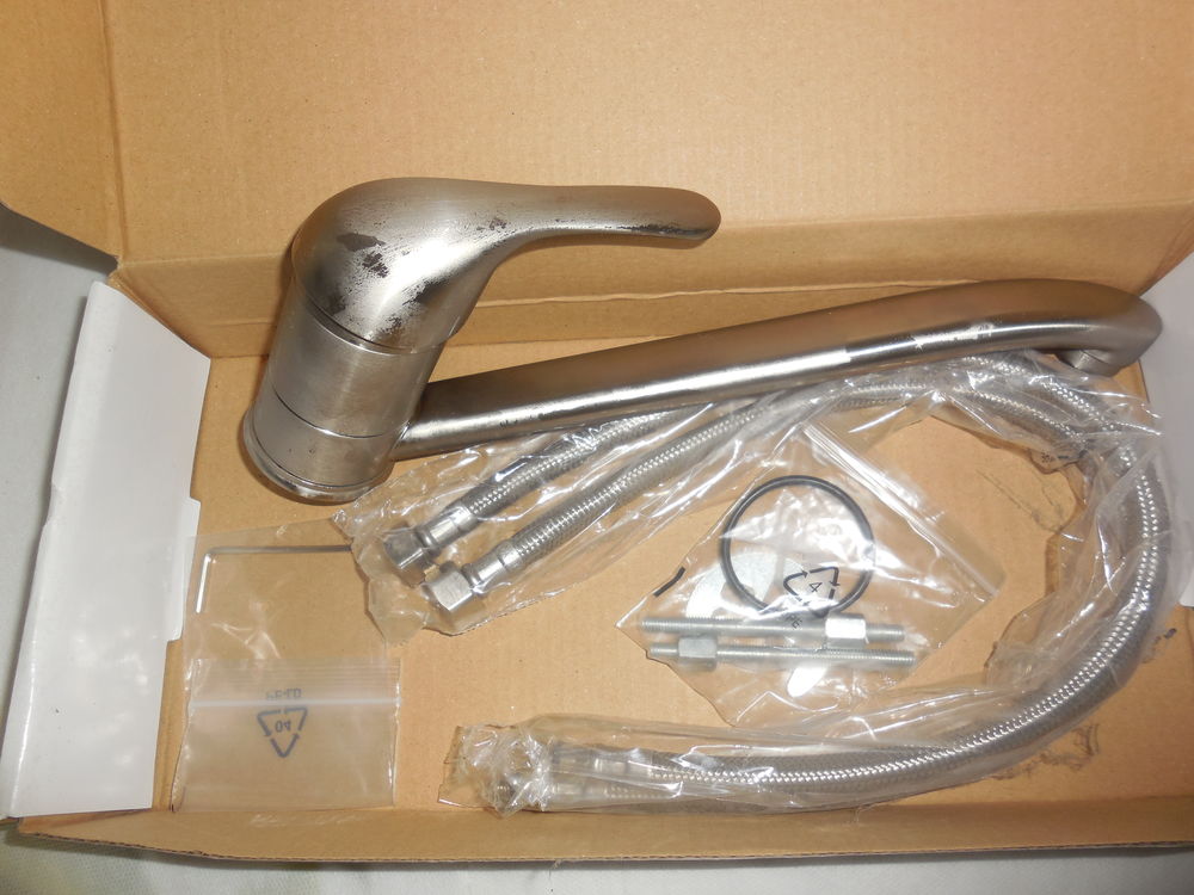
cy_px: 448
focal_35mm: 26
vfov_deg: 53.1
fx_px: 897
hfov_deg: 67.3
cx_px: 597
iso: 125
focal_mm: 4.6
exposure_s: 1/25
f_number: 3.5
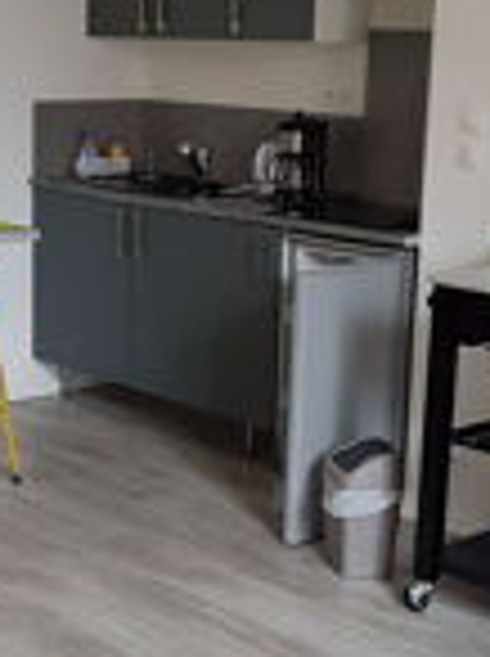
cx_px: 189
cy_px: 317
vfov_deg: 25.7
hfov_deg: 19.3
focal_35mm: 76
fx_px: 1439
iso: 100
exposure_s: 1/50
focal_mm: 4.2
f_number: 1.7
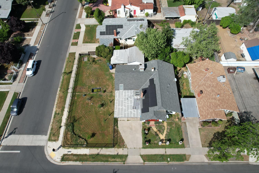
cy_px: 86
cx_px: 130
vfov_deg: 57.2
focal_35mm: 22
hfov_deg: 78.6
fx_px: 158
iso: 120
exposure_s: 1/2000
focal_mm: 8.38
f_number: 2.8
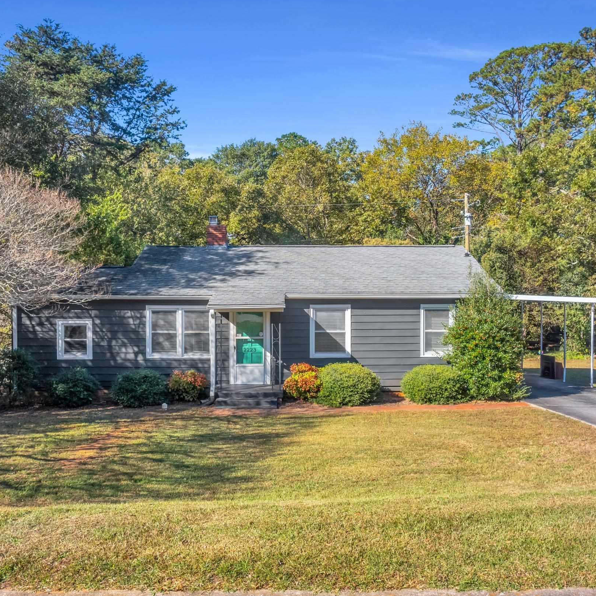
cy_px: 292
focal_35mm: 29
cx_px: 296
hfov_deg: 55.6
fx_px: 565
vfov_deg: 55.6
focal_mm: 8.38
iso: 110
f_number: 2.8
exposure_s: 1/125
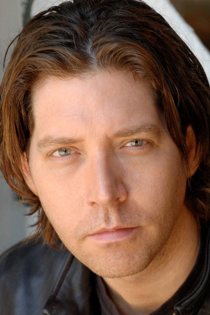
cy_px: 158
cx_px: 105
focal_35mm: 135
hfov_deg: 10.1
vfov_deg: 15.2
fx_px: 1183
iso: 640
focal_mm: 90
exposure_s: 1/125
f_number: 5.6
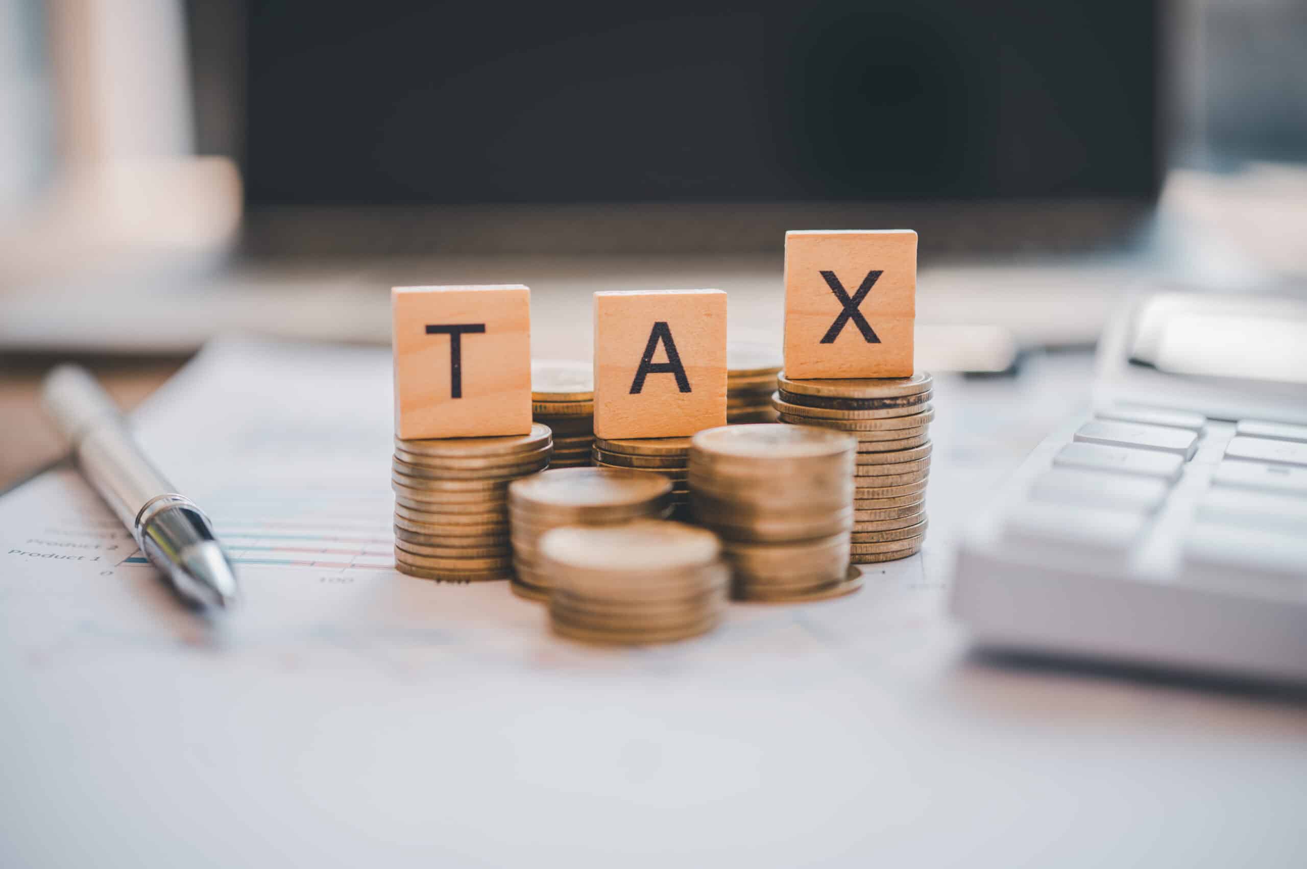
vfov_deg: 22.6
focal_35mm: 60
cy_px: 434
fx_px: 2177
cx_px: 654
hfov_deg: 33.4
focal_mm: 60
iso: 100
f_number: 3
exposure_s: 1/250
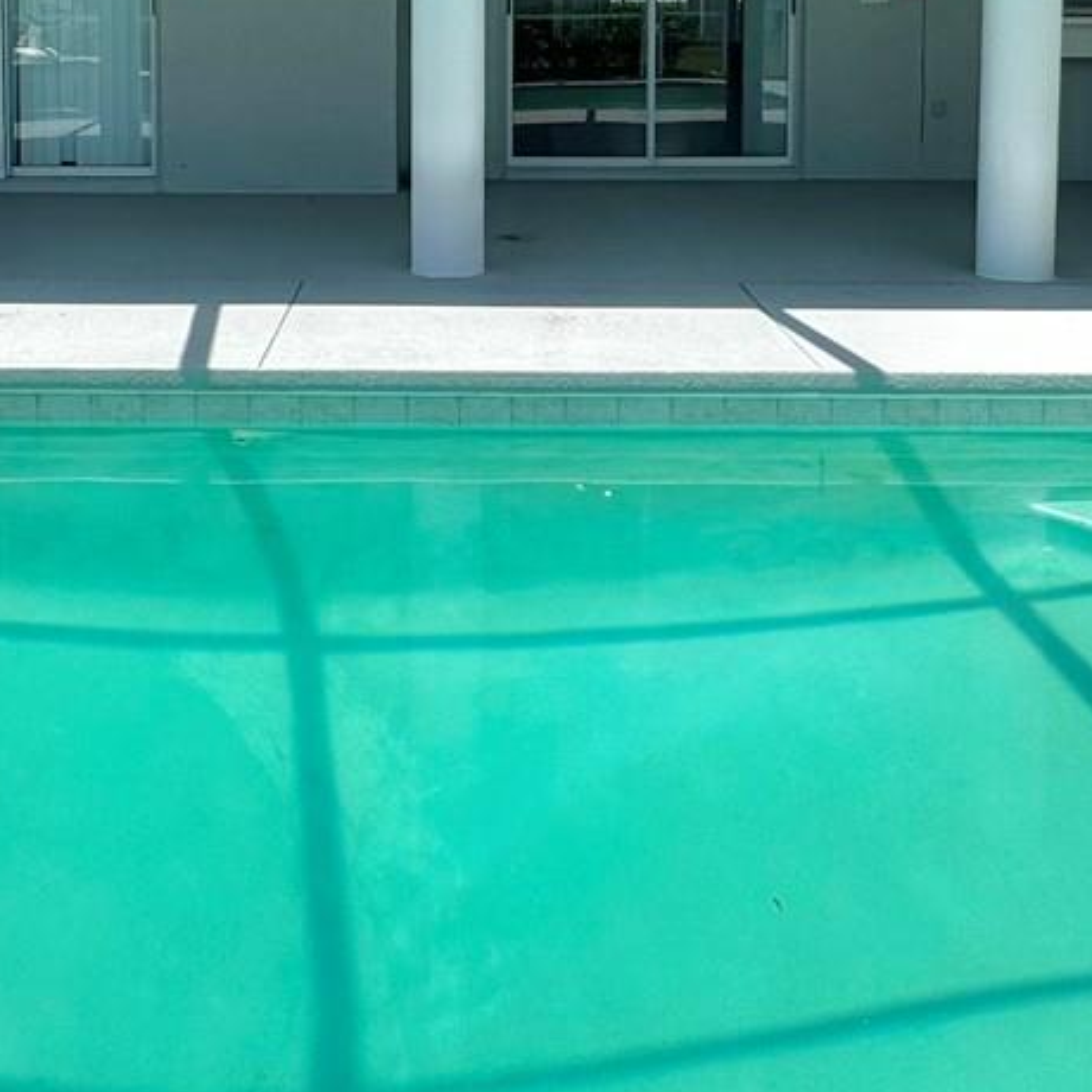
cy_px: 66
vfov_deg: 36.2
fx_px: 1535
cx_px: 434
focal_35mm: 43
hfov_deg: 39.0
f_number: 2.2
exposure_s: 1/1006
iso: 50
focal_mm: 2.22
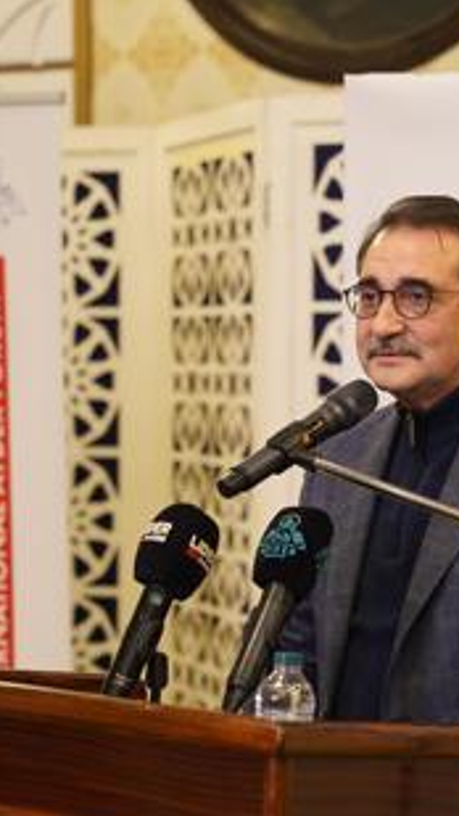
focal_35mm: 146
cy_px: 496
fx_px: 3156
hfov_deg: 8.3
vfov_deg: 14.7
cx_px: 379
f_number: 2.8
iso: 2000
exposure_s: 1/100
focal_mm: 70
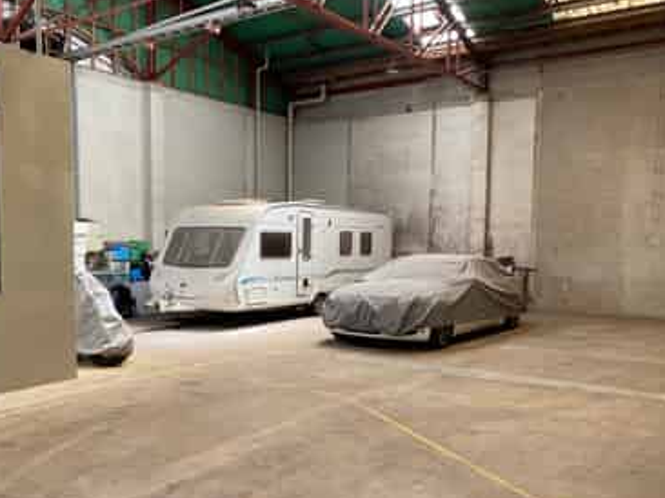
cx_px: 250
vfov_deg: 40.4
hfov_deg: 52.1
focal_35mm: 35
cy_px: 306
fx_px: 672
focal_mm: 4.25
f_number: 1.8
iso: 64
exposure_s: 1/122
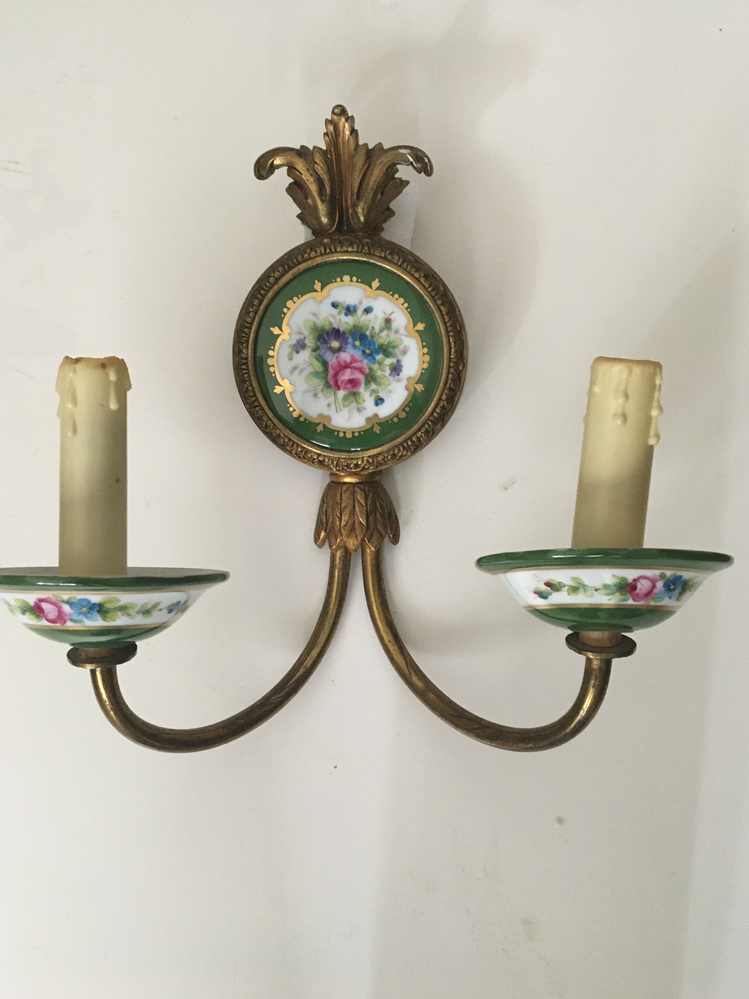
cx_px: 372
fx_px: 923
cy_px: 474
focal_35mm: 32
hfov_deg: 44.2
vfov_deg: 56.8
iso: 200
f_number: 2.2
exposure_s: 1/33
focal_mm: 4.15
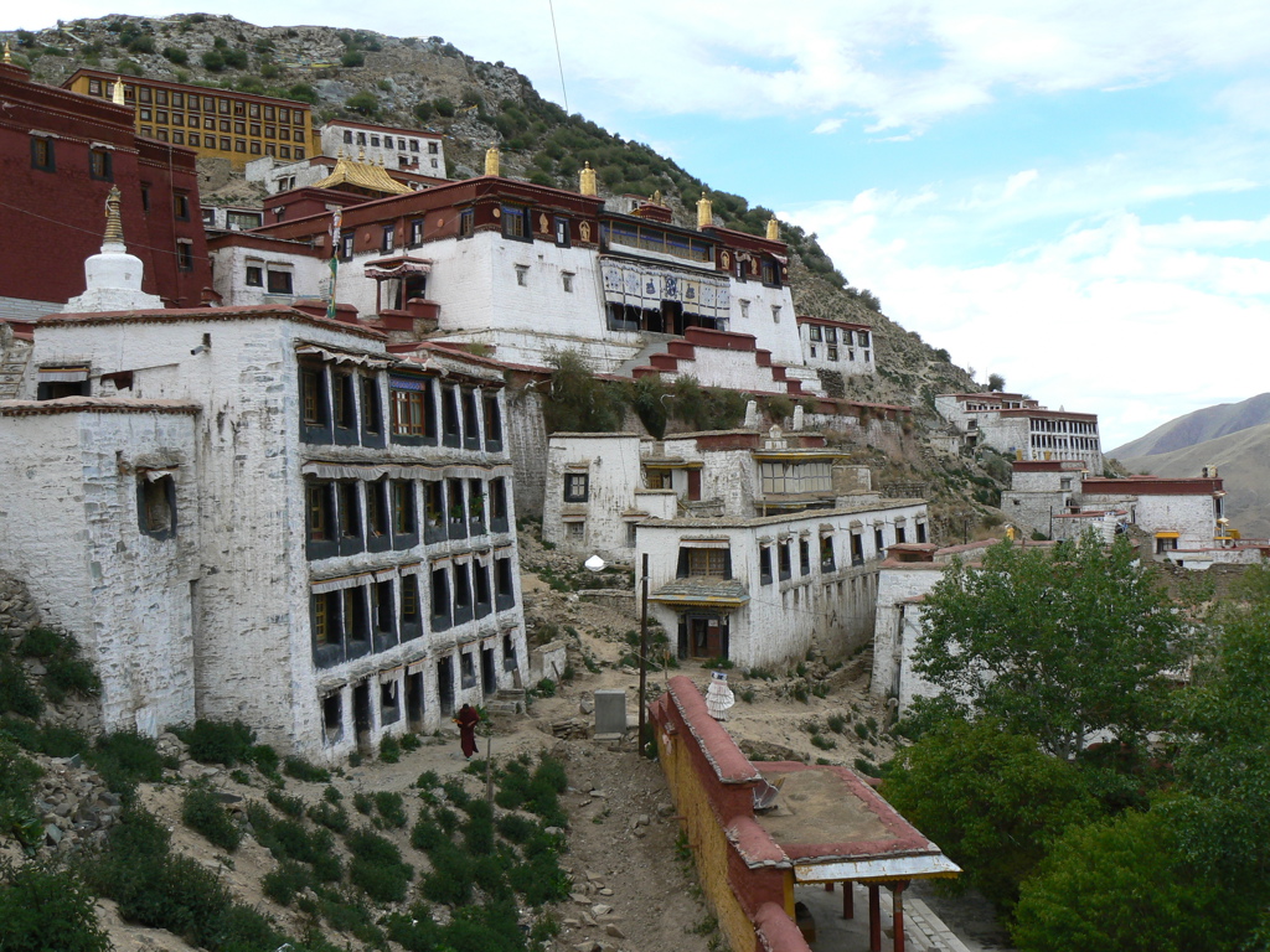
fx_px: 1321
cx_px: 635
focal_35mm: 36
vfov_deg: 39.7
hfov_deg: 51.4
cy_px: 476
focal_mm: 6
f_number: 5.6
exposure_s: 1/200
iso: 80
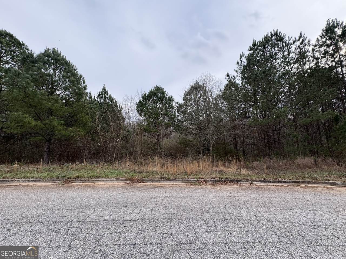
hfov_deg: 102.1
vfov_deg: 85.7
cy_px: 130
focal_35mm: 14
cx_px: 173
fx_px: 140
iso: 64
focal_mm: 2.22
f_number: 2.2
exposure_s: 1/515
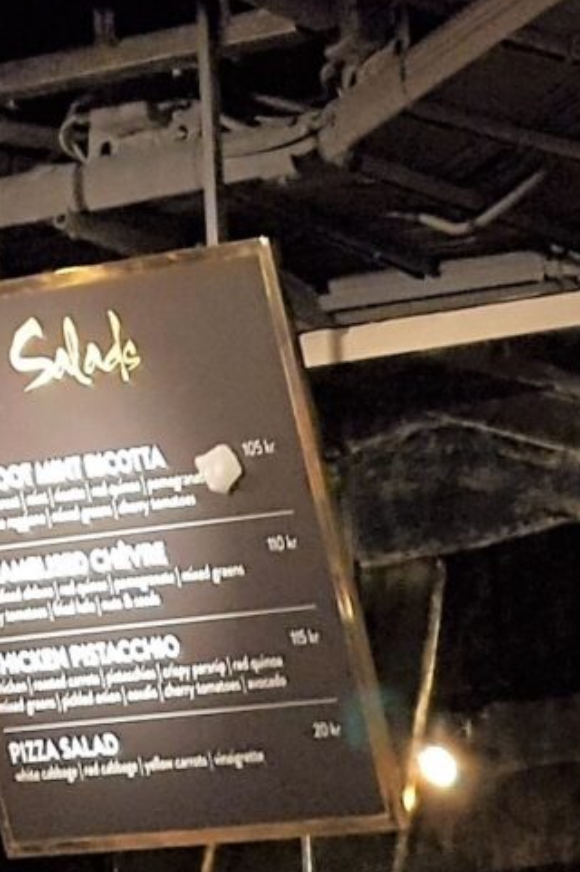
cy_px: 1637
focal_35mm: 144
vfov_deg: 12.8
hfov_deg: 8.1
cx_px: 1762
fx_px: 3485
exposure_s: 1/50
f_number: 1.7
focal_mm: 4.2
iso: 400
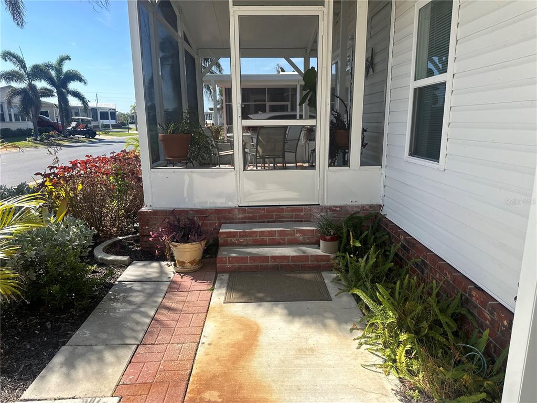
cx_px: 268
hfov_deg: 71.6
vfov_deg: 56.8
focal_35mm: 24
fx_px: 372
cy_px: 202
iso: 80
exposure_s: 1/2882
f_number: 1.78
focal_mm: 6.86
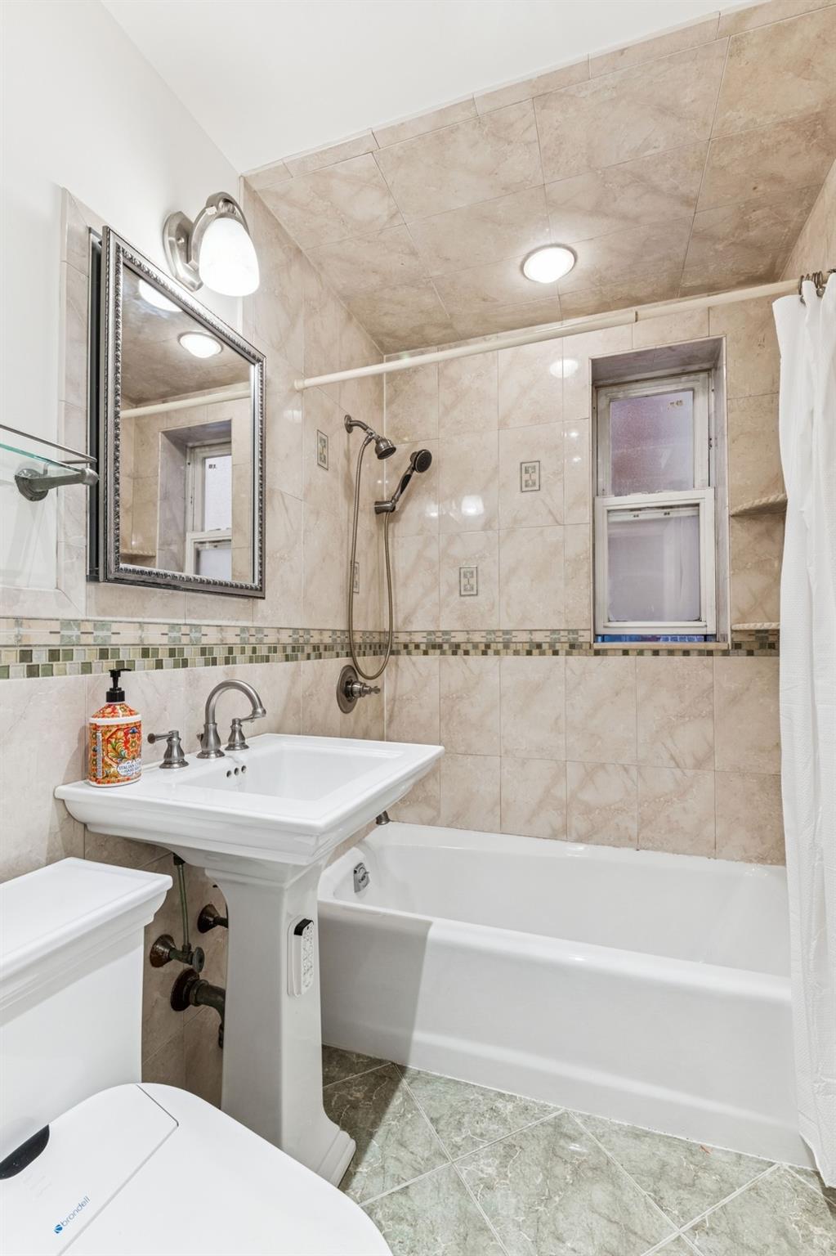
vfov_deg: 100.4
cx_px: 418
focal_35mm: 15
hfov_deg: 77.3
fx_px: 523
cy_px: 628
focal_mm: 15
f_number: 14
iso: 640
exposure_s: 1/10
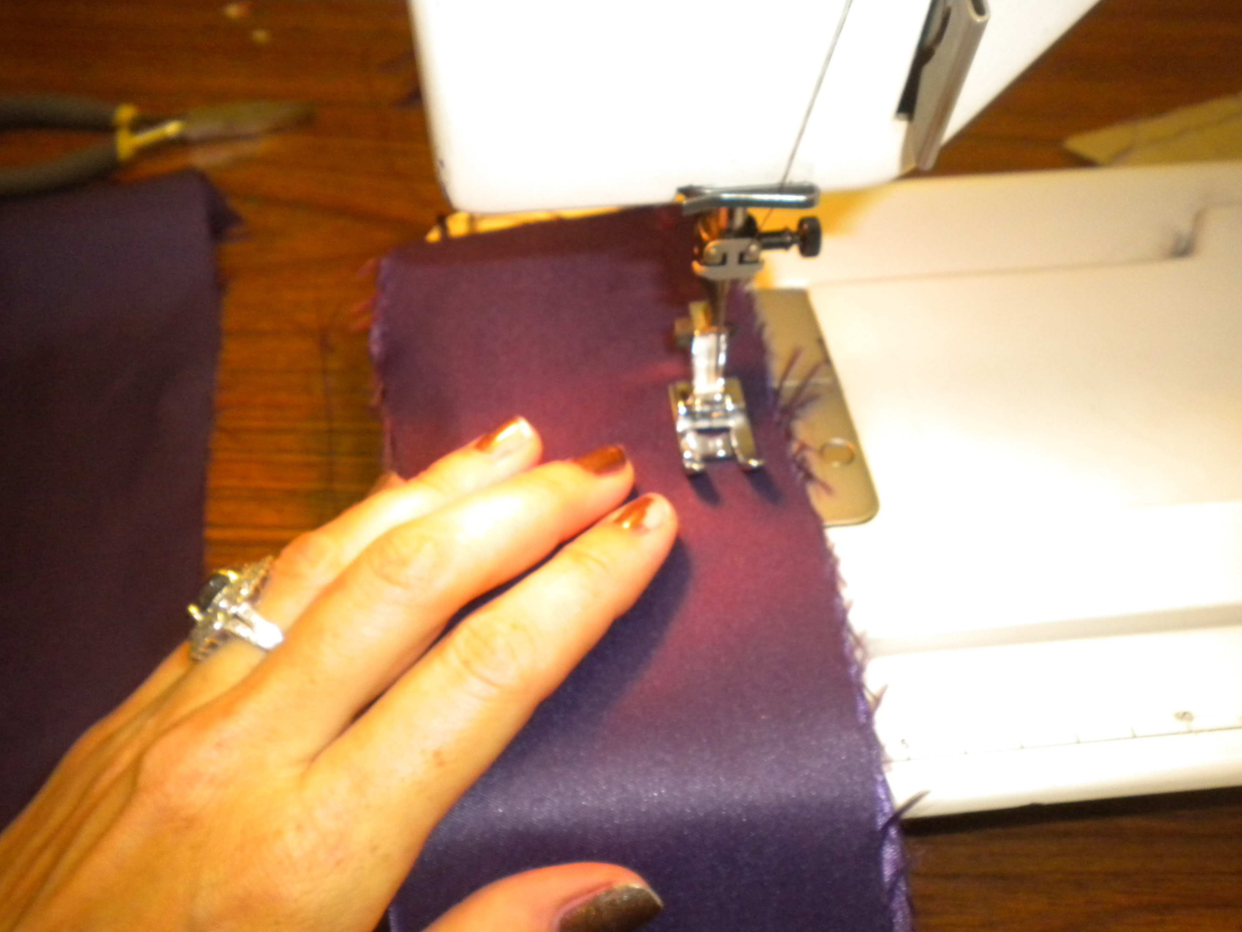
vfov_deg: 40.7
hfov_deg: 52.6
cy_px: 466
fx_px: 1256
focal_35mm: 35
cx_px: 621
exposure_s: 1/44
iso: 400
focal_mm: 6.3
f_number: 4.6
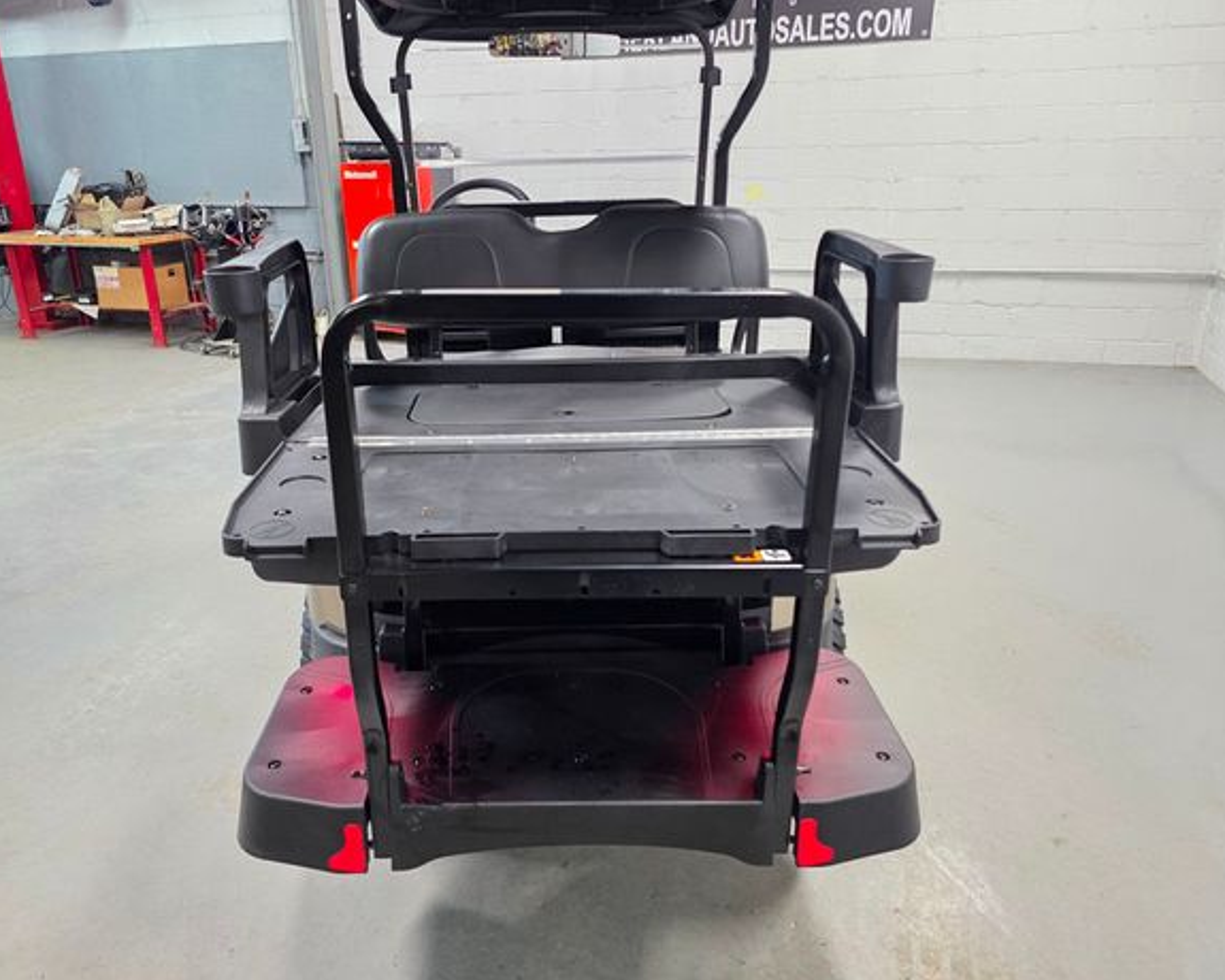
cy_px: 473
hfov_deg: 68.0
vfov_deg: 56.8
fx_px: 906
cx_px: 558
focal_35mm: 25
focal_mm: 6.3
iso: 250
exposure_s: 1/120
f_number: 1.7
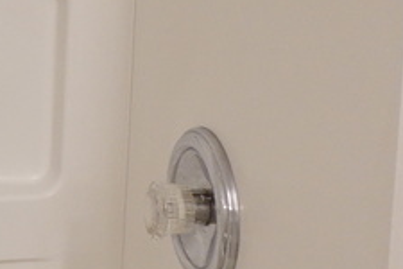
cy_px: -143
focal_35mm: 144
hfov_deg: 12.1
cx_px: -482
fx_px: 1612
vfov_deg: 9.3
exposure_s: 1/80
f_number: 2
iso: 320
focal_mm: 7.6
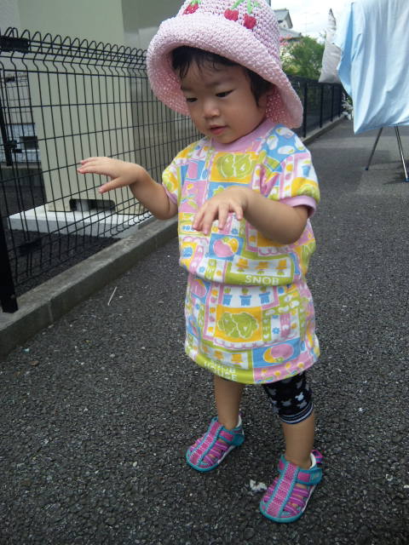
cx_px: 204
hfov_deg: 48.2
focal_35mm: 29
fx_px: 457
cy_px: 272
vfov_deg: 61.7
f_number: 2.8
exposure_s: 1/375
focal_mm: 4.82
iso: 100
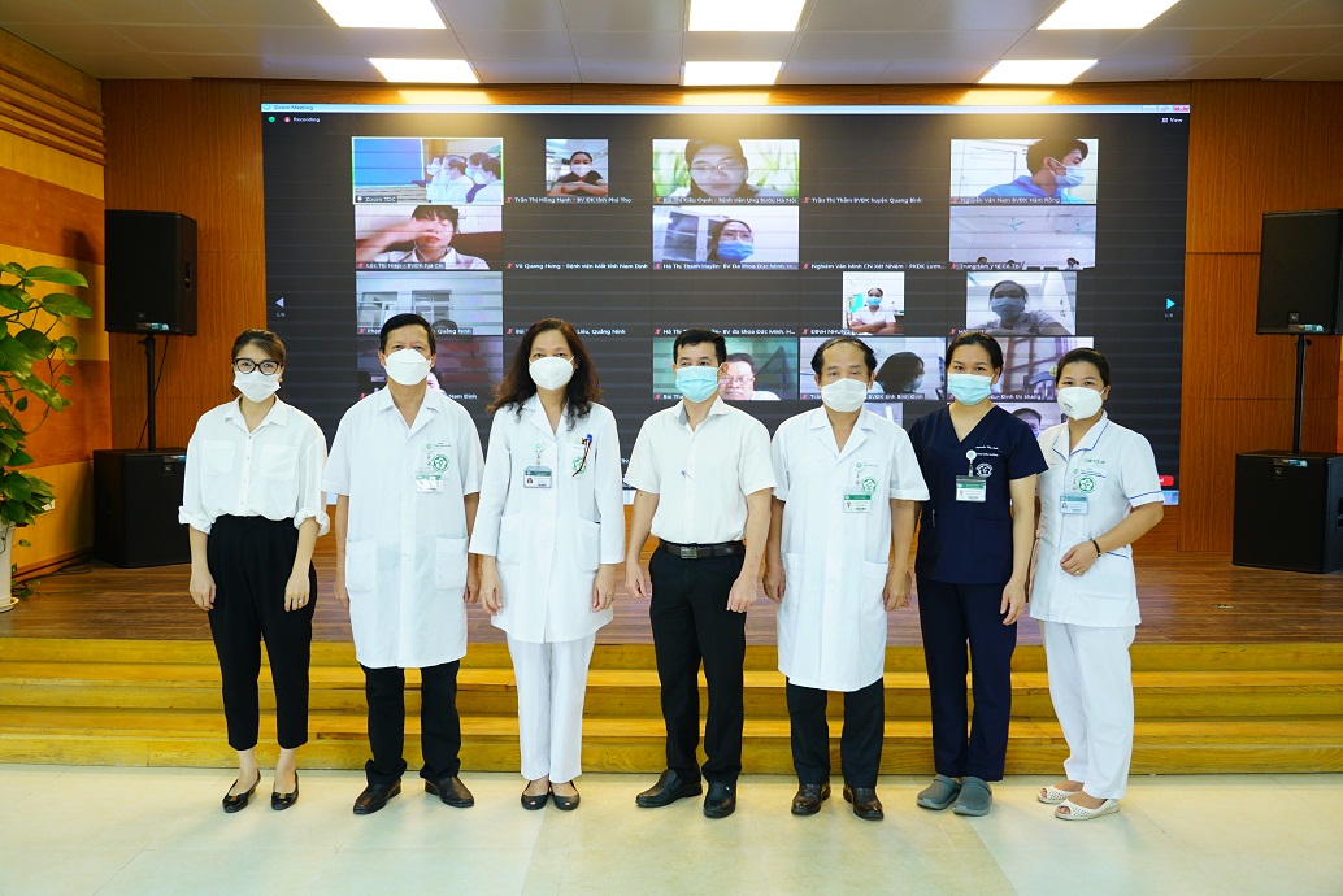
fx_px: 1231
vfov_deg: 40.0
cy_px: 448
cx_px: 672
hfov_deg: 57.2
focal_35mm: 33
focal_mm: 33
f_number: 5
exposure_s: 1/80
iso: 1000
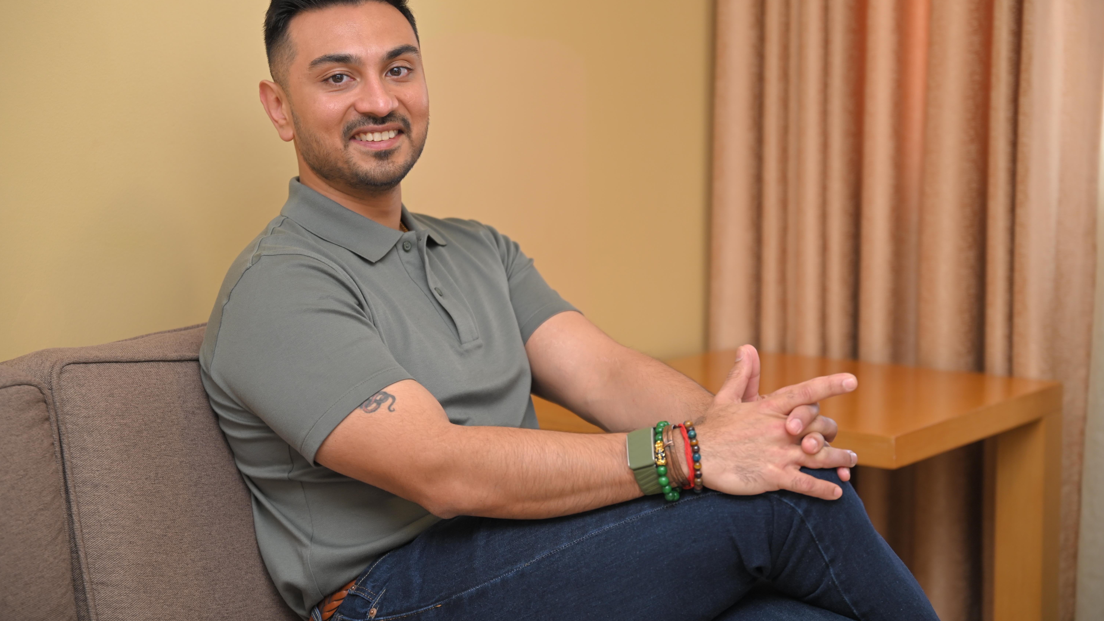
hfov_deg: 28.6
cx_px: 557
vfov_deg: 16.3
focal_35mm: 74
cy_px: 262
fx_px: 2166
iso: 400
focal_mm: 70
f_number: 2.8
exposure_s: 1/100
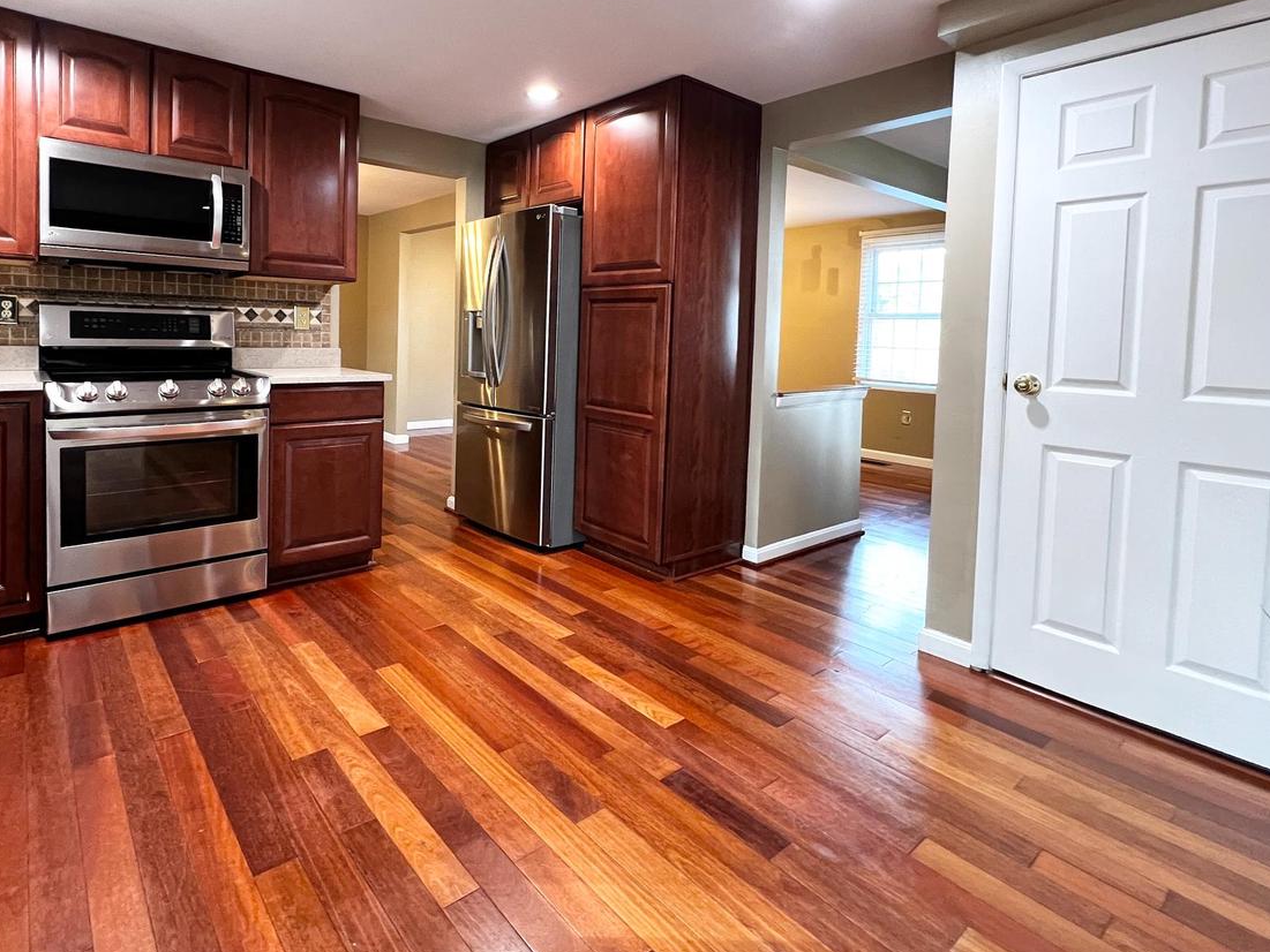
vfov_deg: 73.6
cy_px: 364
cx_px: 527
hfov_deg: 90.2
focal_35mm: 17
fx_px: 624
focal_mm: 1.57
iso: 400
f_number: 1.8
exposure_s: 1/60
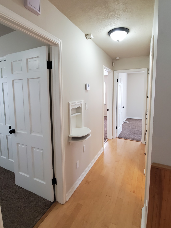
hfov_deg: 71.4
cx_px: 78
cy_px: 106
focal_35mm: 18
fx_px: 119
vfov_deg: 87.6
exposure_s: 1/60
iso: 250
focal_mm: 1.8
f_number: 2.2
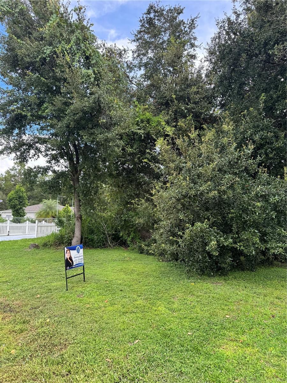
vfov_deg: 71.6
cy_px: 192
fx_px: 265
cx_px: 144
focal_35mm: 24
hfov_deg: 56.8
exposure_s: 1/604
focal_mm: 6.76
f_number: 1.78
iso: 80
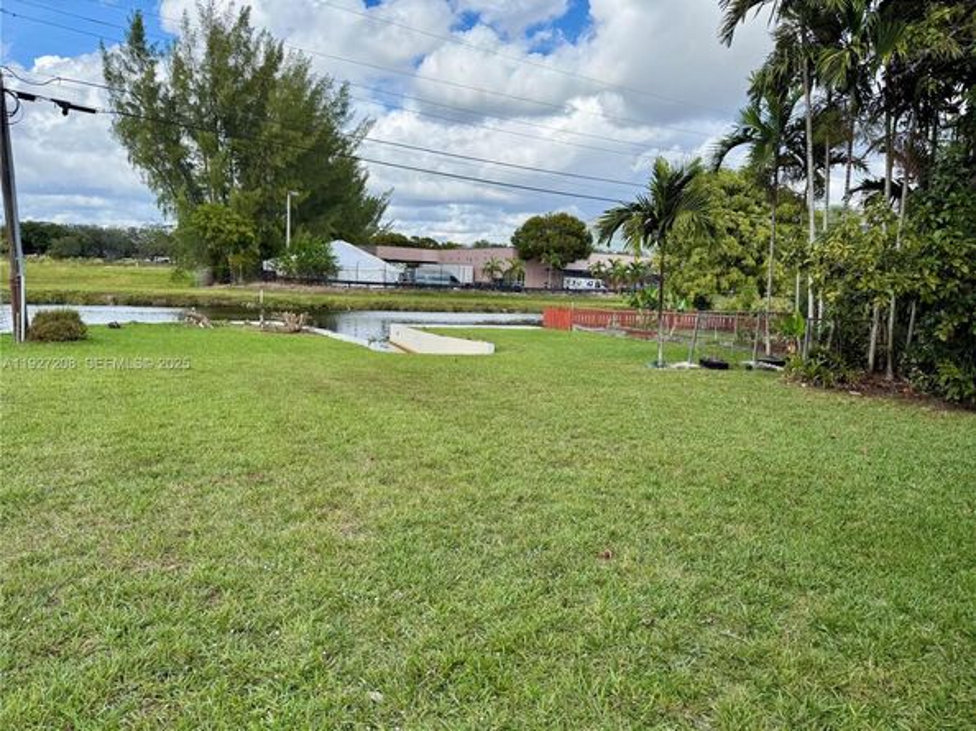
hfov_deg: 71.6
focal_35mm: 24
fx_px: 676
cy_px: 366
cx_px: 488
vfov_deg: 56.8
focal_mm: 6.76
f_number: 1.78
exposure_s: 1/2370
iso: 80
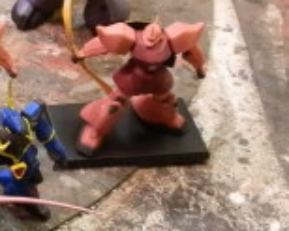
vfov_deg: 16.1
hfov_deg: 18.2
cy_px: 51
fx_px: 812
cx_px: -129
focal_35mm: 95
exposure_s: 1/40
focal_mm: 5
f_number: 3.1
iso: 400
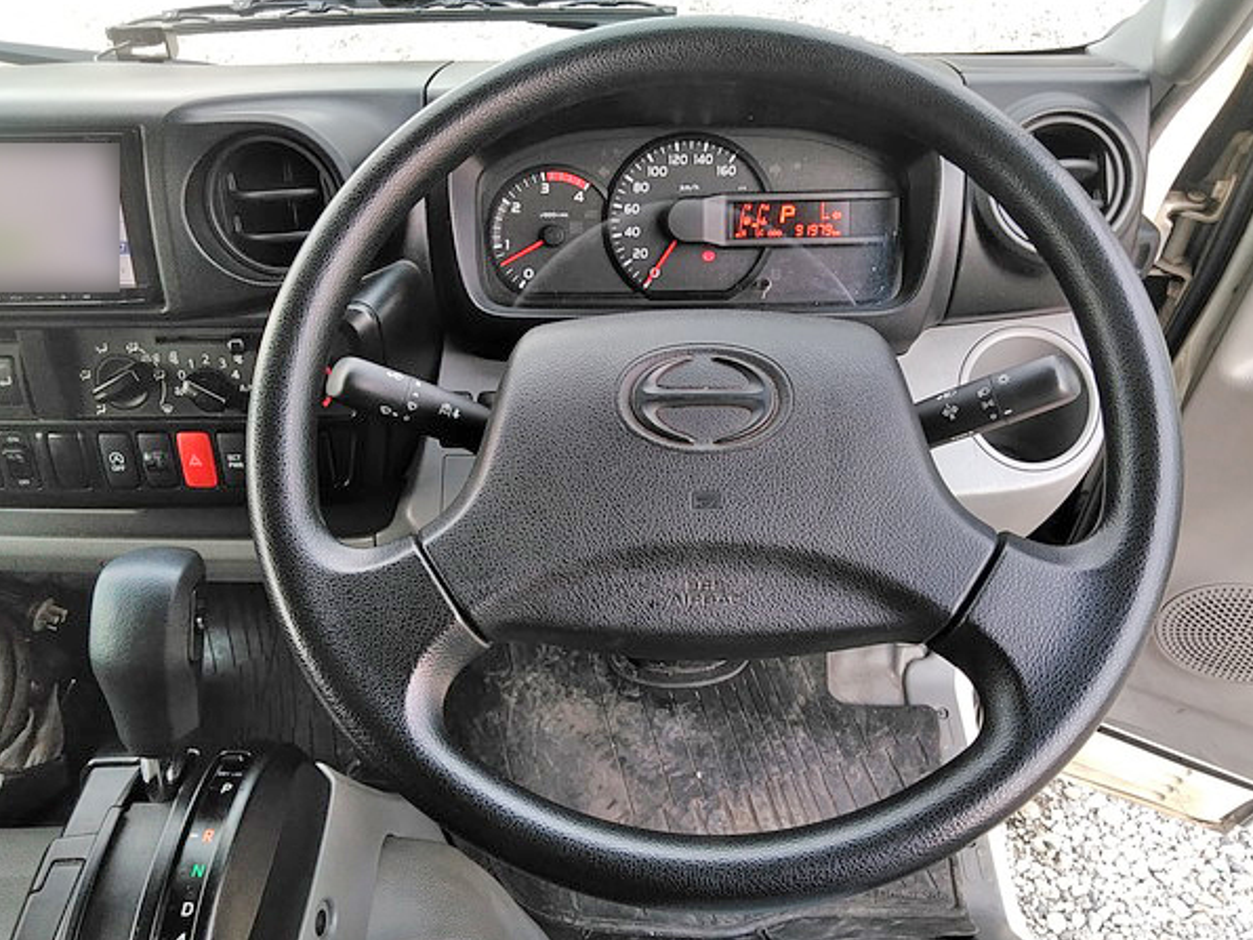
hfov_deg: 61.7
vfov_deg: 48.2
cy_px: 458
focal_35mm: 29
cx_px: 618
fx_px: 1050
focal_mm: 3.46
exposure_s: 1/30
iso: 84
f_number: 2.2
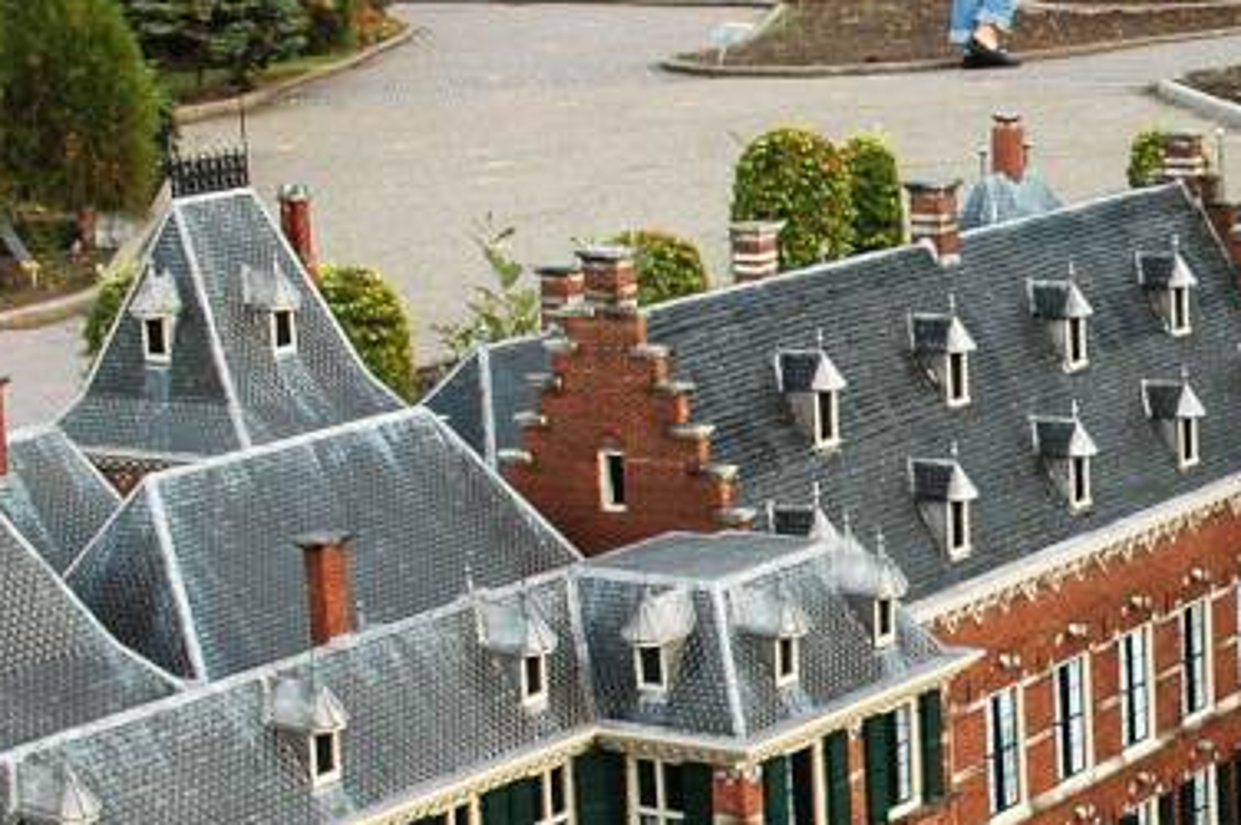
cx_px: 1597
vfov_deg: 14.6
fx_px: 3169
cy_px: 827
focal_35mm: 92
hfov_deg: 20.3
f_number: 6.3
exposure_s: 1/100
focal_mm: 18
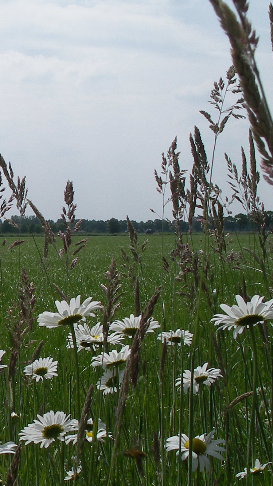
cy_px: 272
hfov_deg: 14.4
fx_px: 1004
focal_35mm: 78
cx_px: -146
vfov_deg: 27.2
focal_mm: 7.8
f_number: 7.8
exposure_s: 1/320
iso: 80
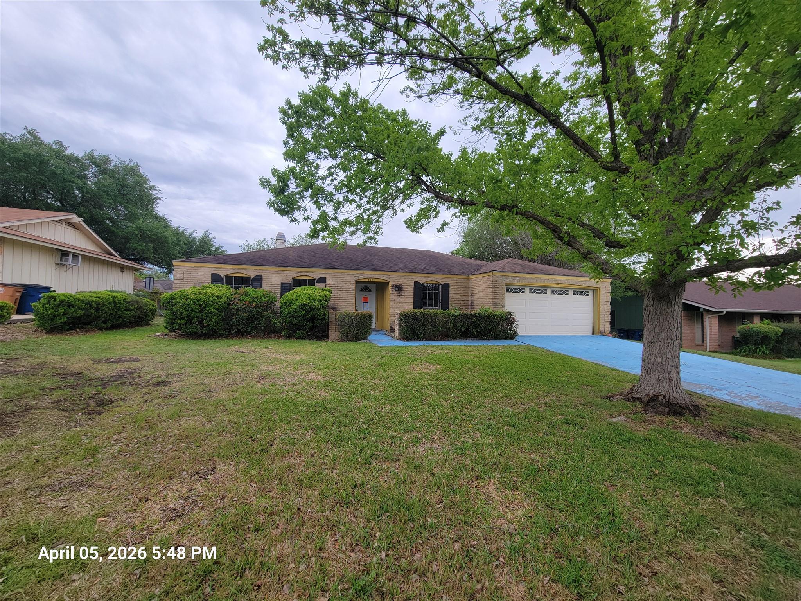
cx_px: 400
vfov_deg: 89.9
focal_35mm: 13
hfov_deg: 106.2
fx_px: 301
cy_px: 300
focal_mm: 2.2
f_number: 2.2
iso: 50
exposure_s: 1/671
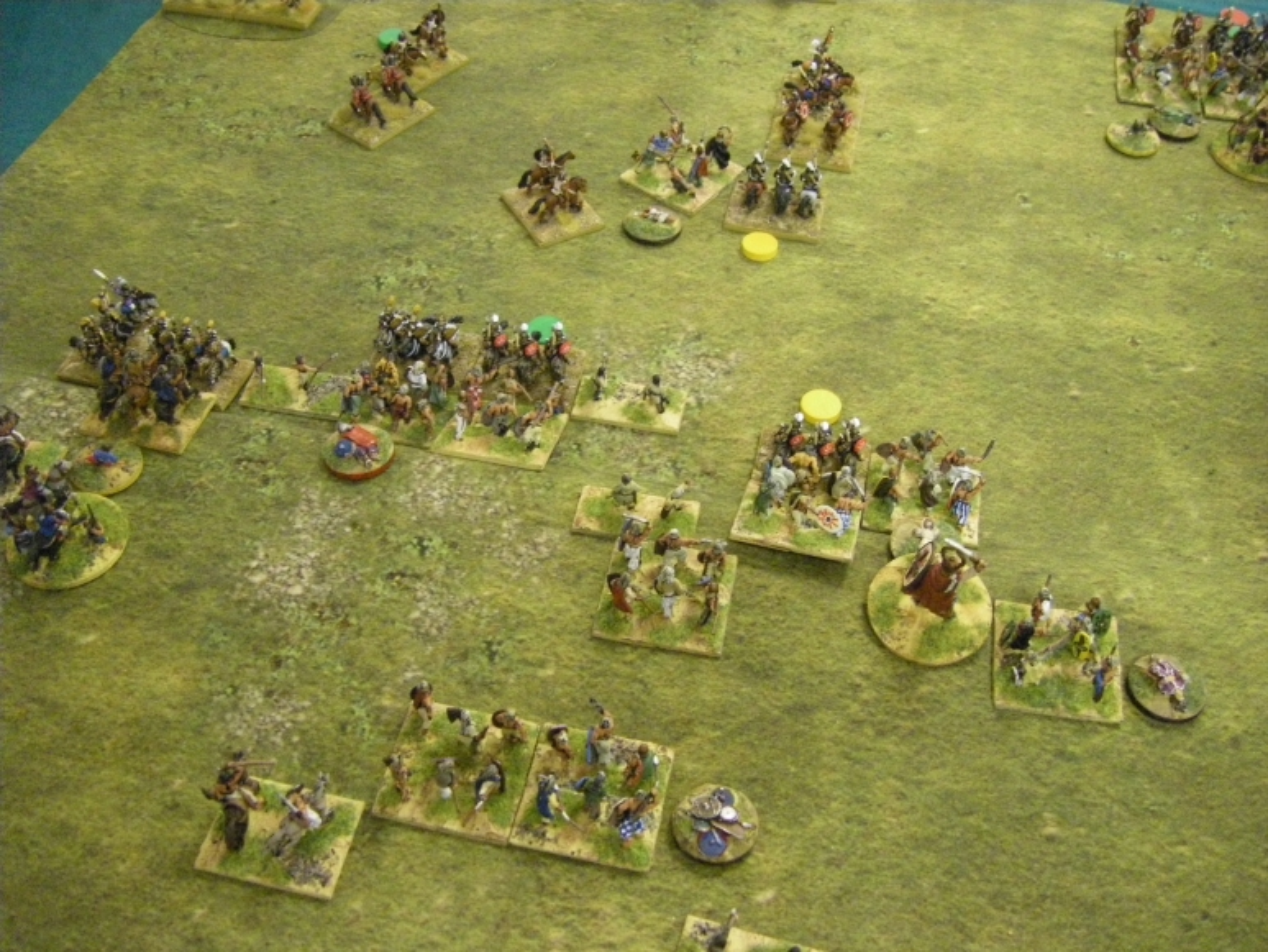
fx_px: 1392
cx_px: 634
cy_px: 476
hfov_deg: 49.0
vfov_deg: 37.7
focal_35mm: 38
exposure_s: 1/40
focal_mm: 6.3
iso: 800
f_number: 3.5
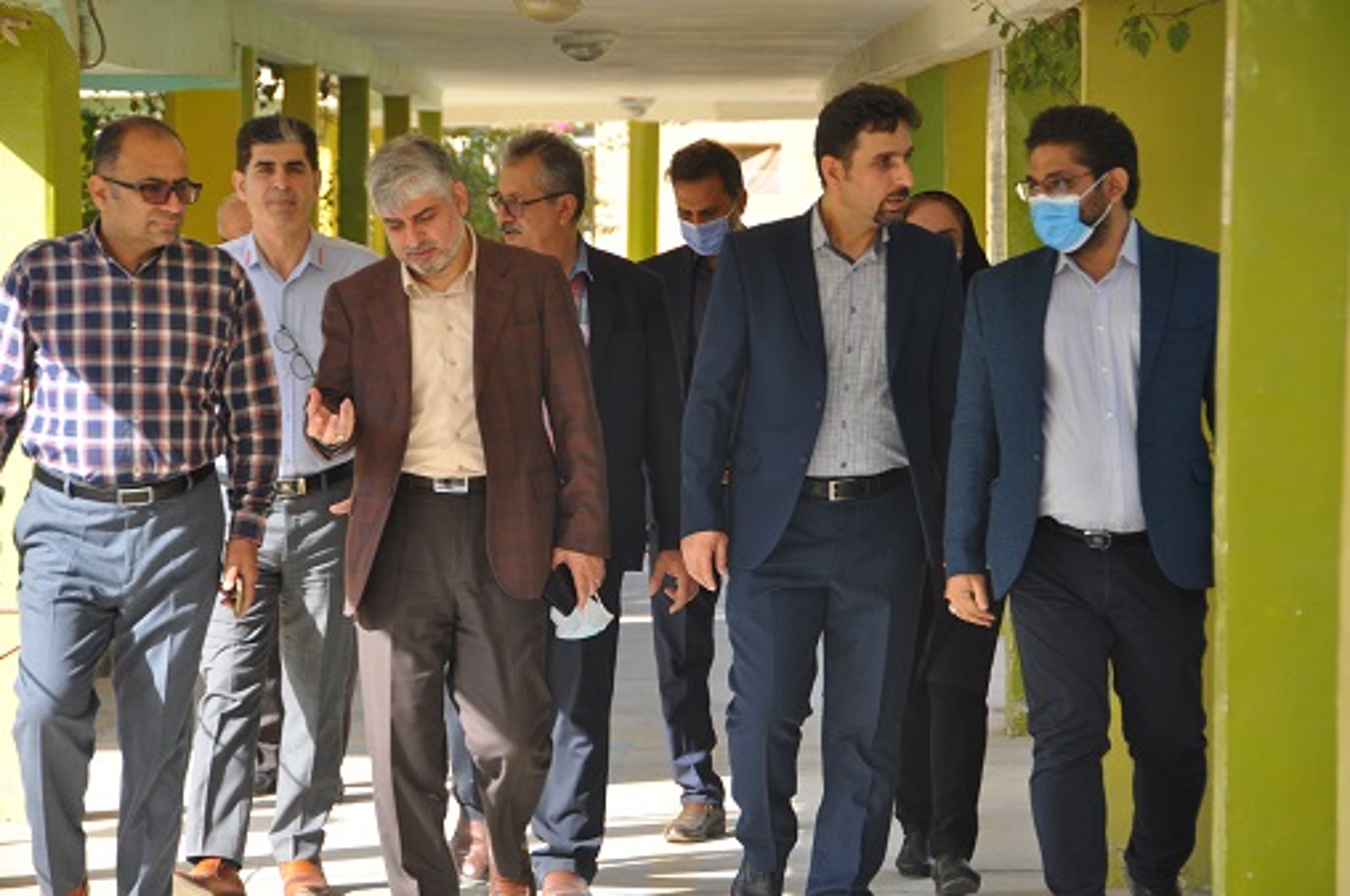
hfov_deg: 13.1
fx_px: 5897
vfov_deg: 8.7
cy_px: 448
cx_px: 675
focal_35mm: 158
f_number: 5.6
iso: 200
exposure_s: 1/200
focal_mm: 105
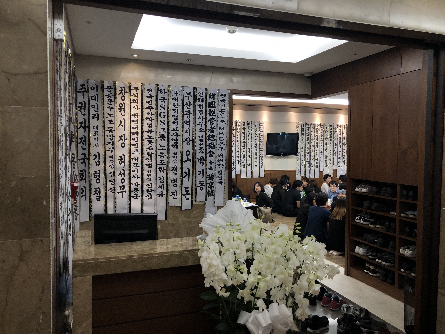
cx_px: 222
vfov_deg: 49.7
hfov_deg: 63.4
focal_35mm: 28
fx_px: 360
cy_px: 167
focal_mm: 4
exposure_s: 1/30
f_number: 1.8
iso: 40
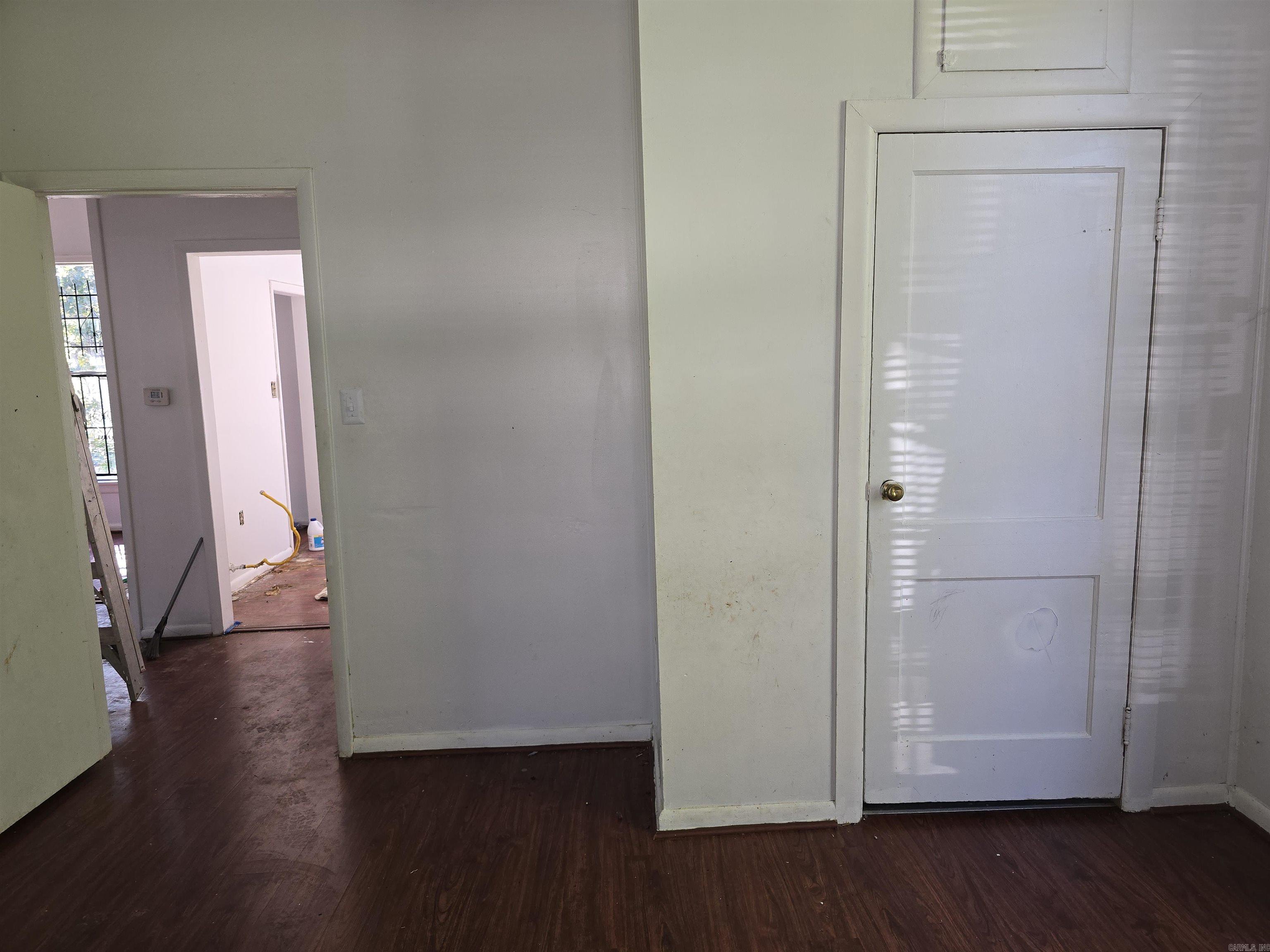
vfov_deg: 58.9
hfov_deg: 73.9
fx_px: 844
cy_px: 476
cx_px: 635
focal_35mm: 23
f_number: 1.7
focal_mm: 6.3
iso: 64
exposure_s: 1/60
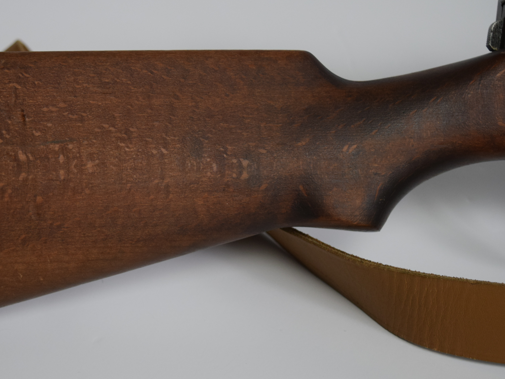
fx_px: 1396
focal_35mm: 96
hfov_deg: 20.4
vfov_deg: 15.4
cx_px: 163
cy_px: 197
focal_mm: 45
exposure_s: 1/125
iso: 800
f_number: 5
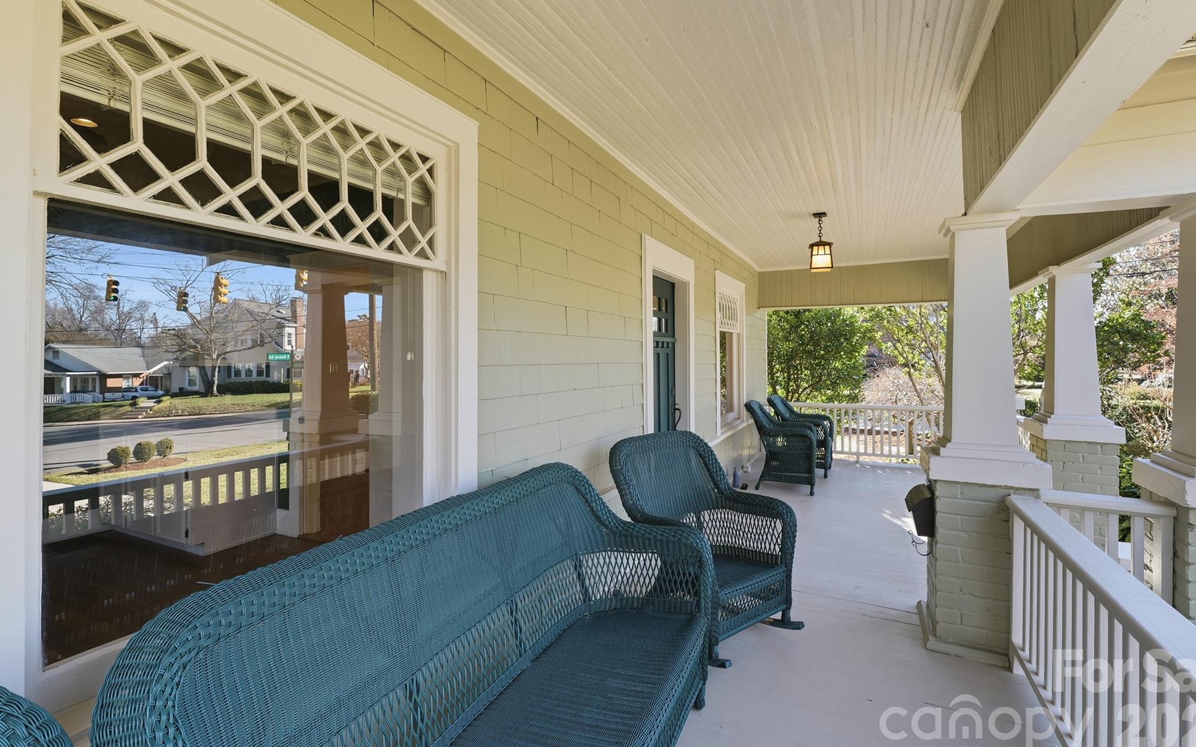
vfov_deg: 74.7
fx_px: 489
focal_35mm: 15
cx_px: 620
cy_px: 351
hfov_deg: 101.4
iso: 250
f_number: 9
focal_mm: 14
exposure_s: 1/100
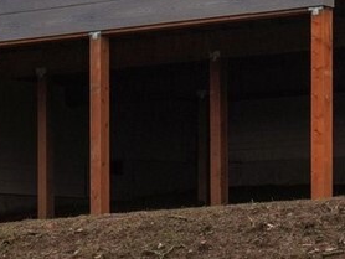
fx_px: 1696
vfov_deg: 8.6
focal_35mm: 170
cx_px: 320
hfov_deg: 11.5
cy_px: -90
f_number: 8
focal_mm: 29
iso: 400
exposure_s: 1/100
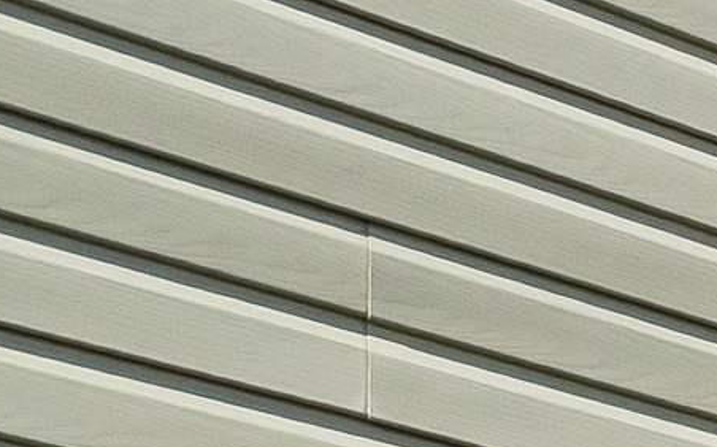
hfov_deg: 11.9
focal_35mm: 104
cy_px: 1458
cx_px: 2061
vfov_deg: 9.2
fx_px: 2031
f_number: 7.1
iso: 400
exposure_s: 1/1250
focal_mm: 10
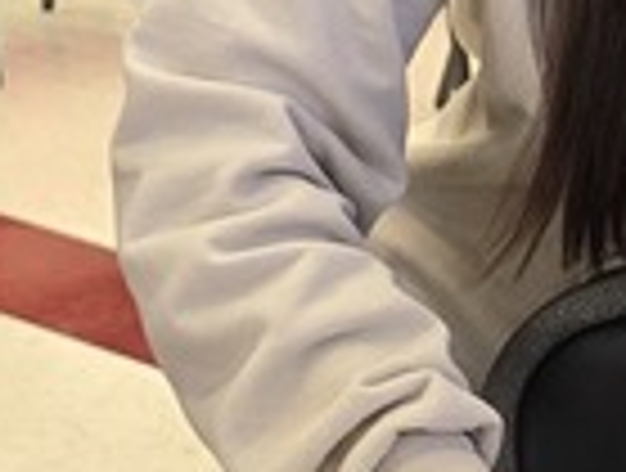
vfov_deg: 8.8
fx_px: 3064
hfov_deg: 11.6
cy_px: 166
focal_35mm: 169
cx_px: 477
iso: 160
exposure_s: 1/120
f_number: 1.7
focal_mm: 6.3
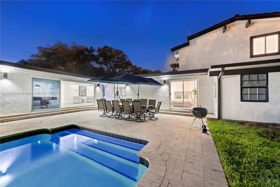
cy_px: 94
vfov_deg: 81.2
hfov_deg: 104.2
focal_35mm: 14
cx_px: 140
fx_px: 109
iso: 800
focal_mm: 14
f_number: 8
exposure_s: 8
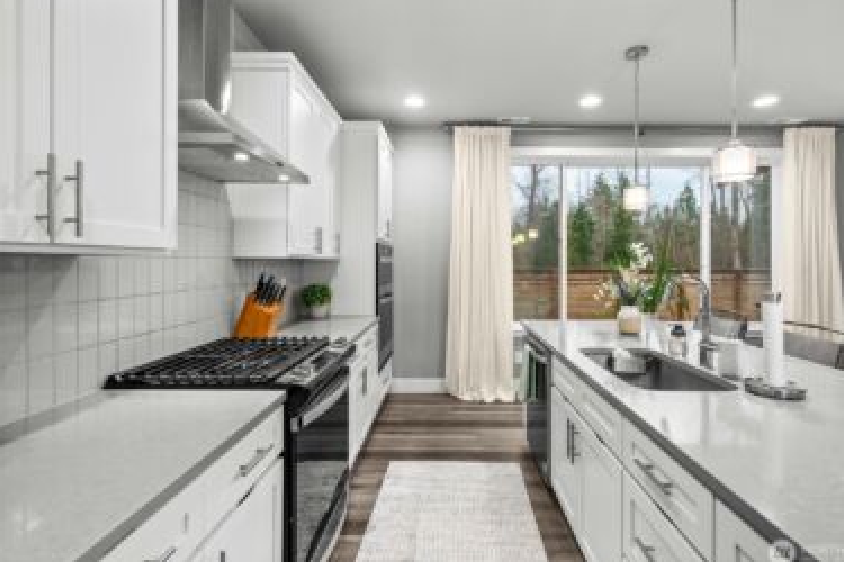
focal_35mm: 16
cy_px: 273
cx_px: 448
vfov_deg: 73.7
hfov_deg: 96.6
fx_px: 375
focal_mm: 15
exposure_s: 1/5
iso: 1000
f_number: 7.1
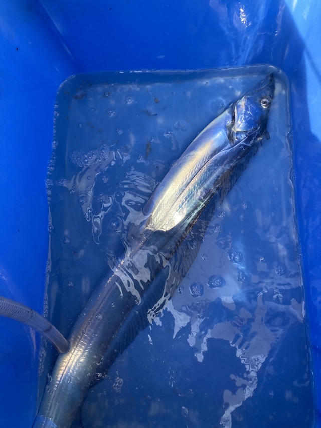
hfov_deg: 49.7
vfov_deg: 63.5
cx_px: 160
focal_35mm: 28
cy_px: 214
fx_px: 346
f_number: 1.8
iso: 20
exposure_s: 1/223
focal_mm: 3.99
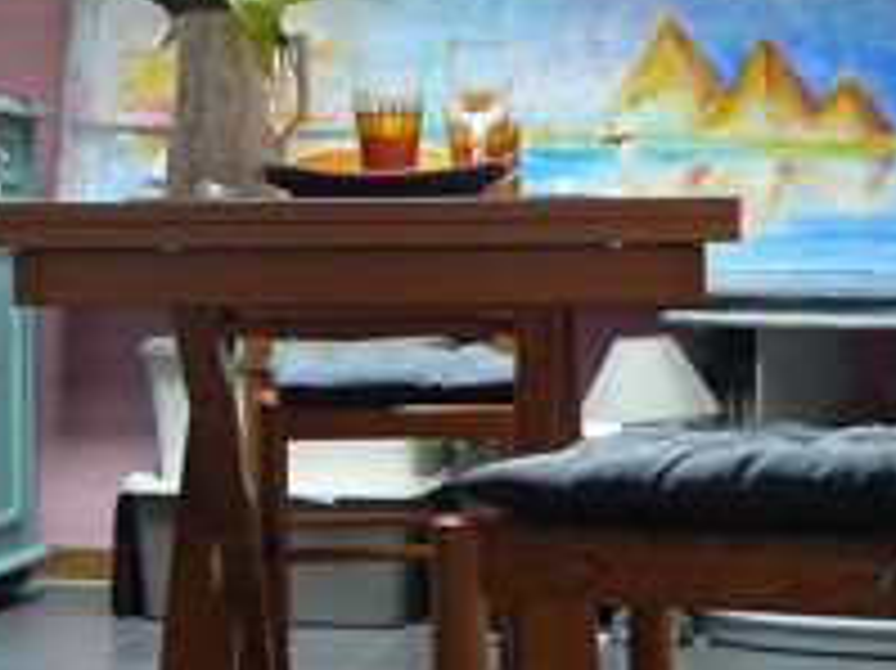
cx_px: 477
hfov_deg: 22.5
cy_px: 202
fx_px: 2251
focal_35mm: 87
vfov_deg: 16.9
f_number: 2.8
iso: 200
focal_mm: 6
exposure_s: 1/20
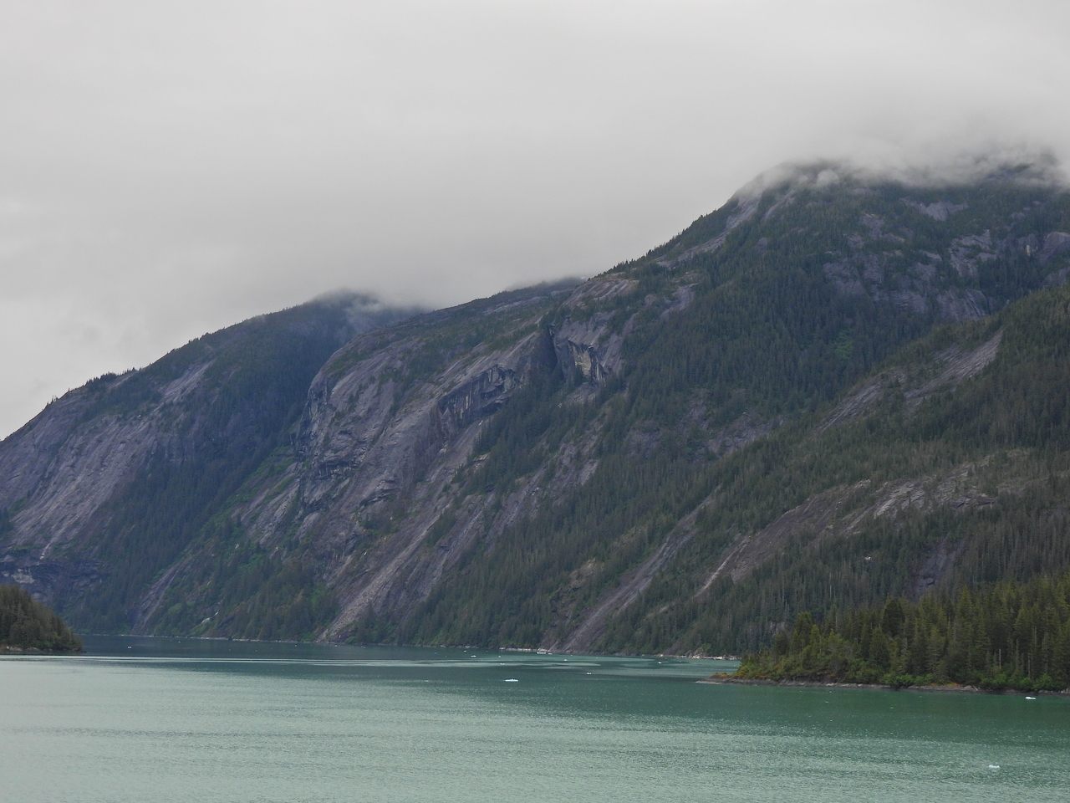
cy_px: 402
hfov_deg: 26.0
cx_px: 535
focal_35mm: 75
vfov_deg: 19.6
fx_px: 2318
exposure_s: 1/500
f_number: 3.5
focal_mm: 13.4
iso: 100
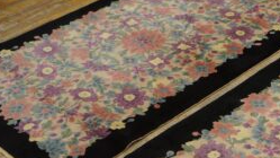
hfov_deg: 29.2
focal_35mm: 68
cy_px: 185
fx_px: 505
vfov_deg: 17.0
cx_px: 272
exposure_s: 1/60
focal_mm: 18
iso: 640
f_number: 4
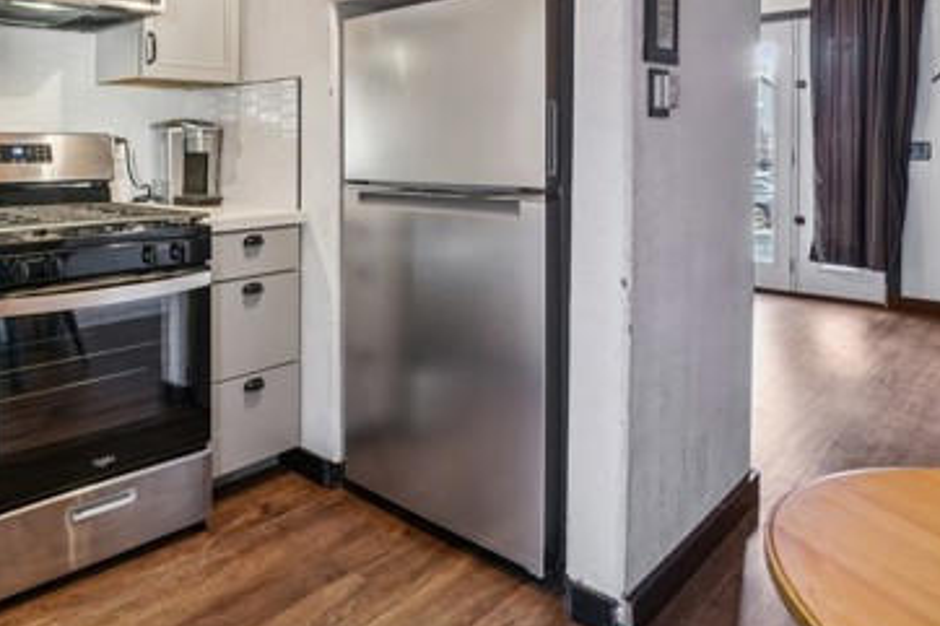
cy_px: 130
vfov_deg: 51.8
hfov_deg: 66.3
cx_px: 140
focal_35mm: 23
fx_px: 600
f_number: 9
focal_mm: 13
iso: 400
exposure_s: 1/2.5
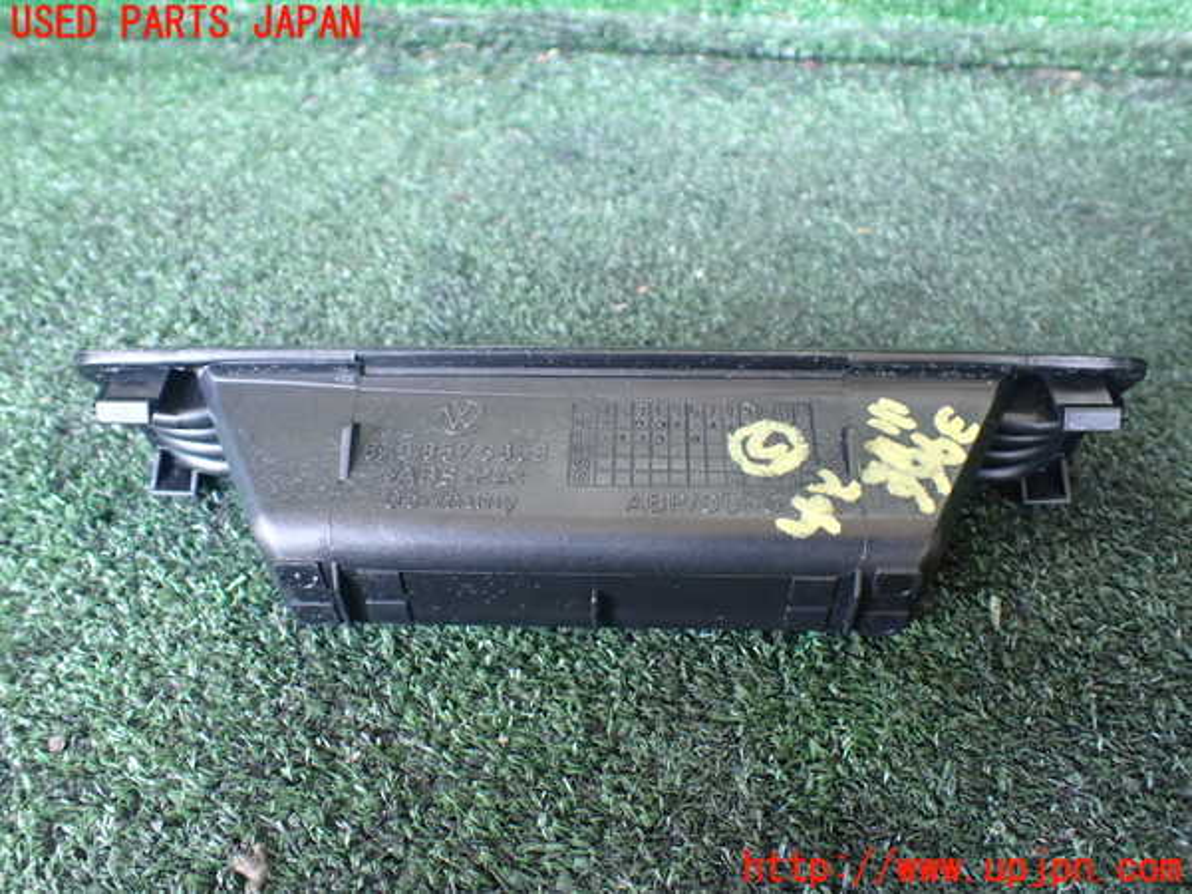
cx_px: 596
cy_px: 447
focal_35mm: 30
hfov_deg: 60.0
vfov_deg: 46.8
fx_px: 1033
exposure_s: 1/80
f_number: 2.3
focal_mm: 5.4
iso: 800
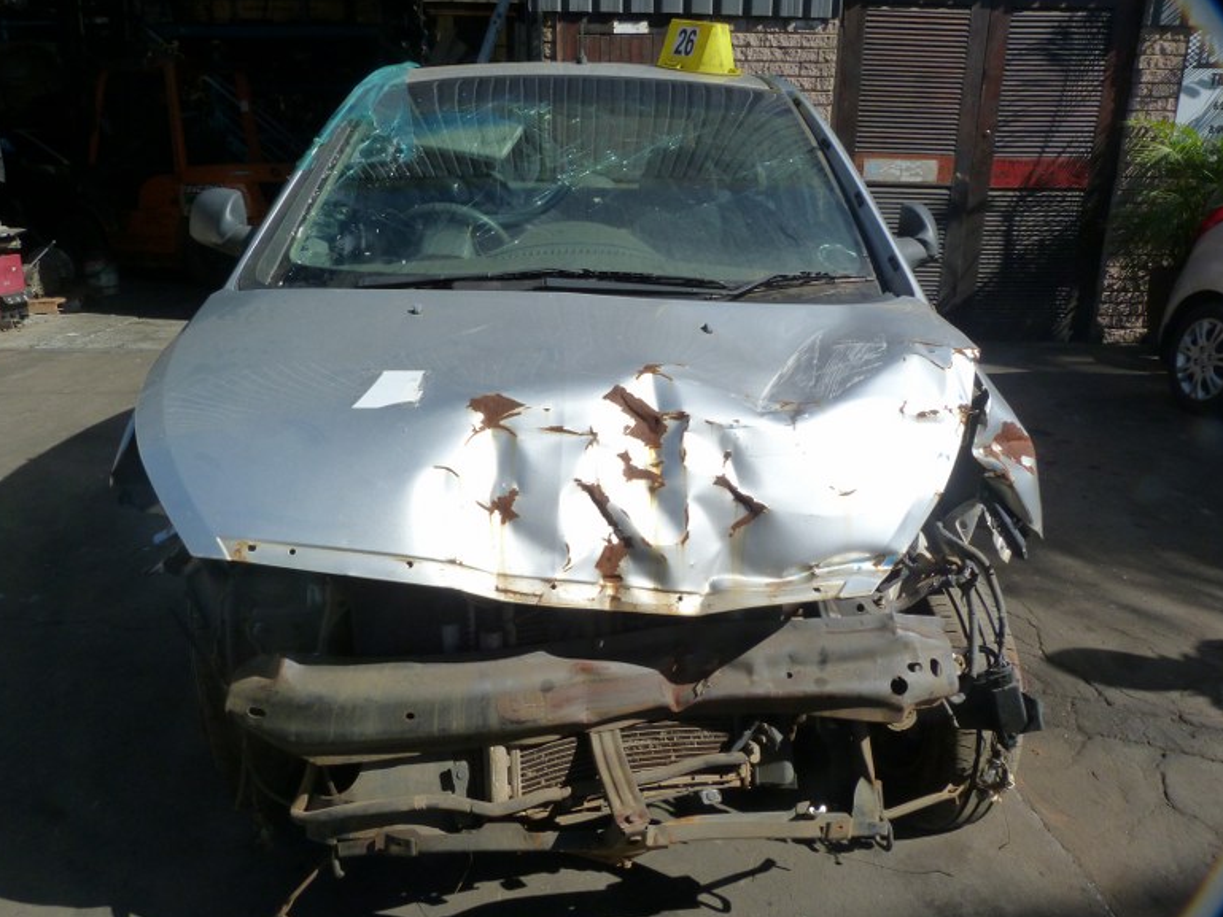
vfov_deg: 53.1
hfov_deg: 67.3
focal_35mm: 26
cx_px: 592
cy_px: 469
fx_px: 919
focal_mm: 4.5
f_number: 5.6
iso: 125
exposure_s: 1/400
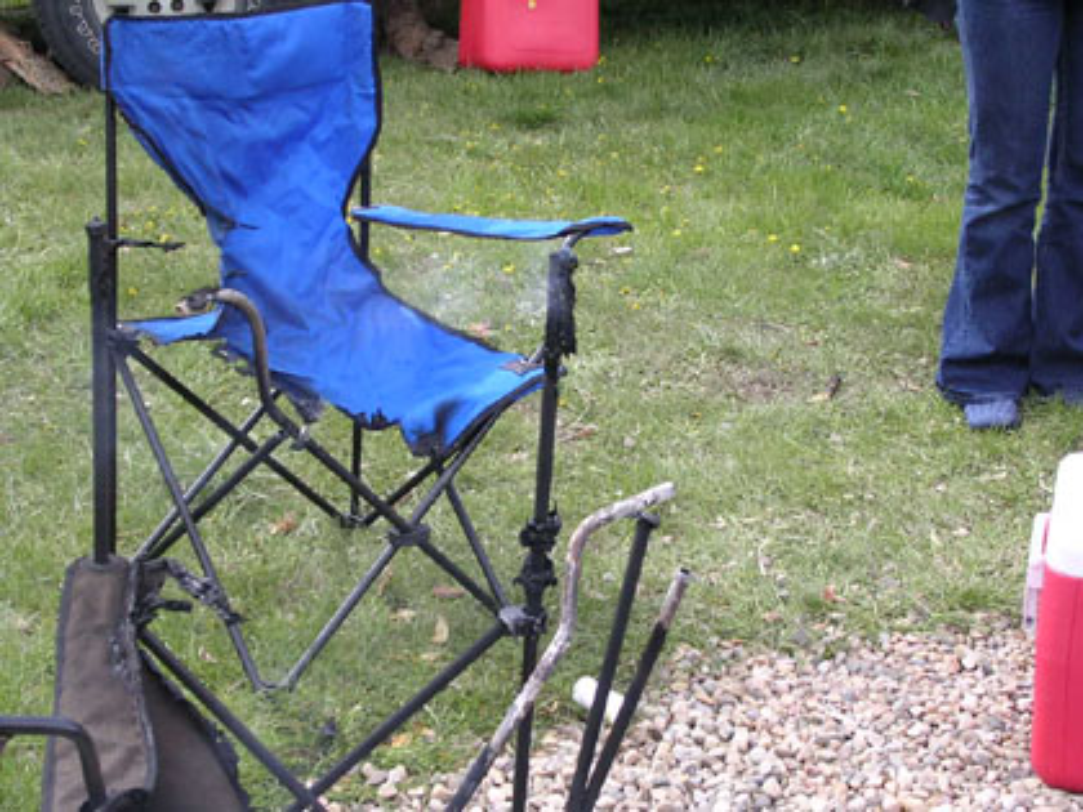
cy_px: 406
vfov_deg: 20.4
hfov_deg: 27.0
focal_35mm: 72
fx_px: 2253
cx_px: 542
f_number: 3.7
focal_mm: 10.9
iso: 100
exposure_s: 1/209
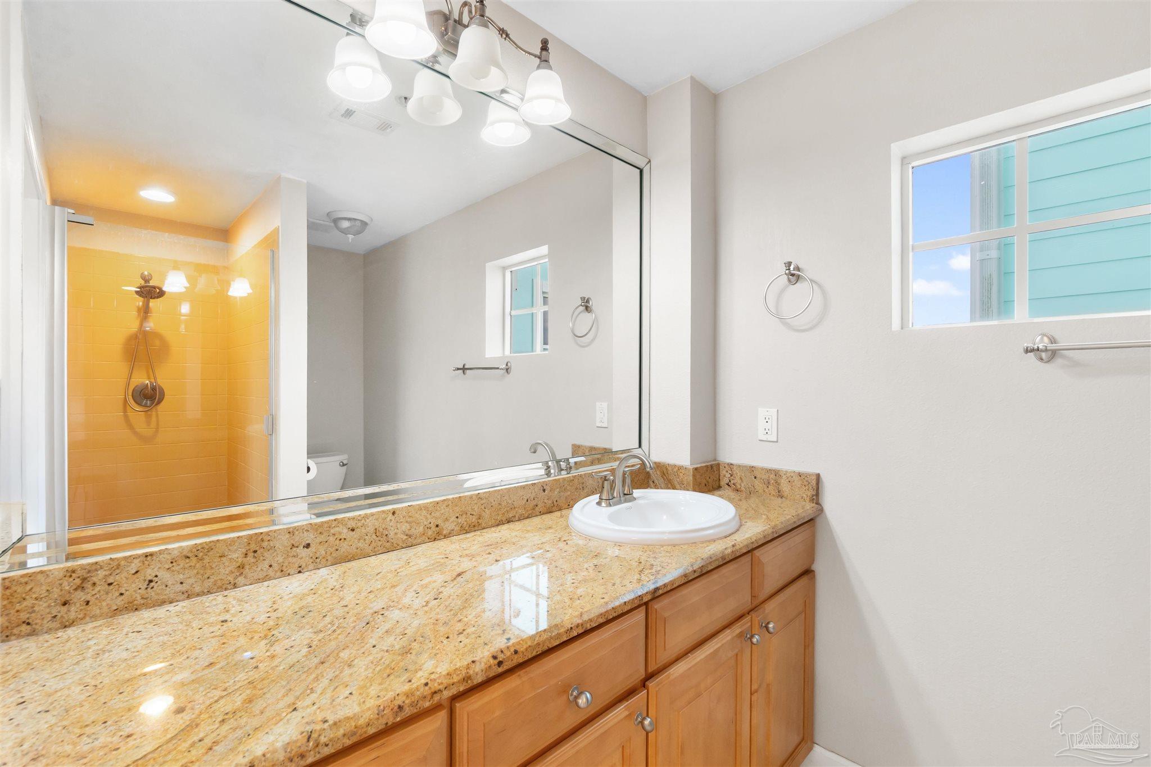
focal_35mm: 15
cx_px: 576
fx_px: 480
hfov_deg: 100.4
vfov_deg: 77.3
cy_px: 384
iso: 400
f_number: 9
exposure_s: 1/10
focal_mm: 10
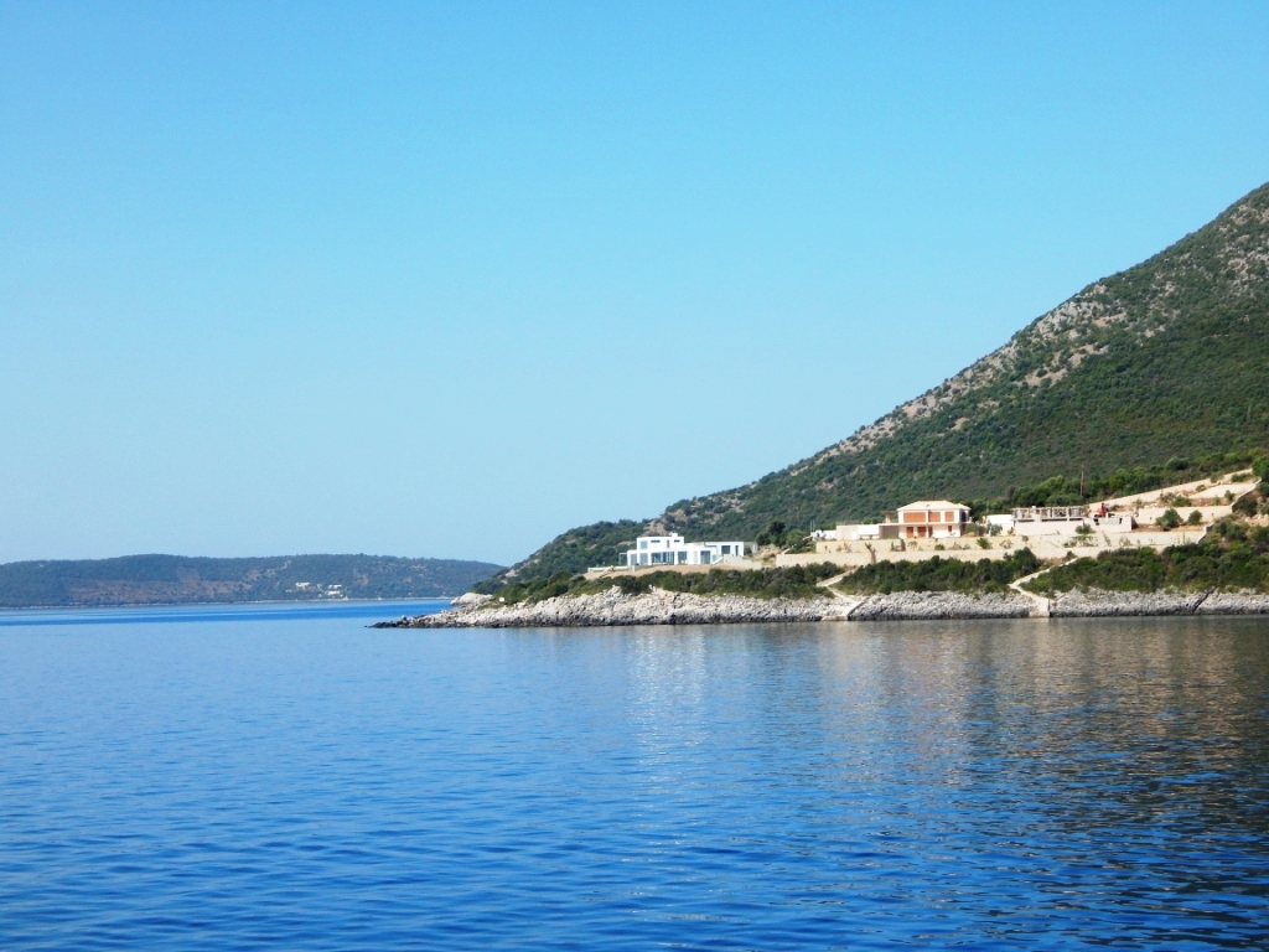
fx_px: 2236
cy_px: 476
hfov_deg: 31.7
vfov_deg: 24.0
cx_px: 634
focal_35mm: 61
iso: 125
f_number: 4
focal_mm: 10.9
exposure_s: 1/1500
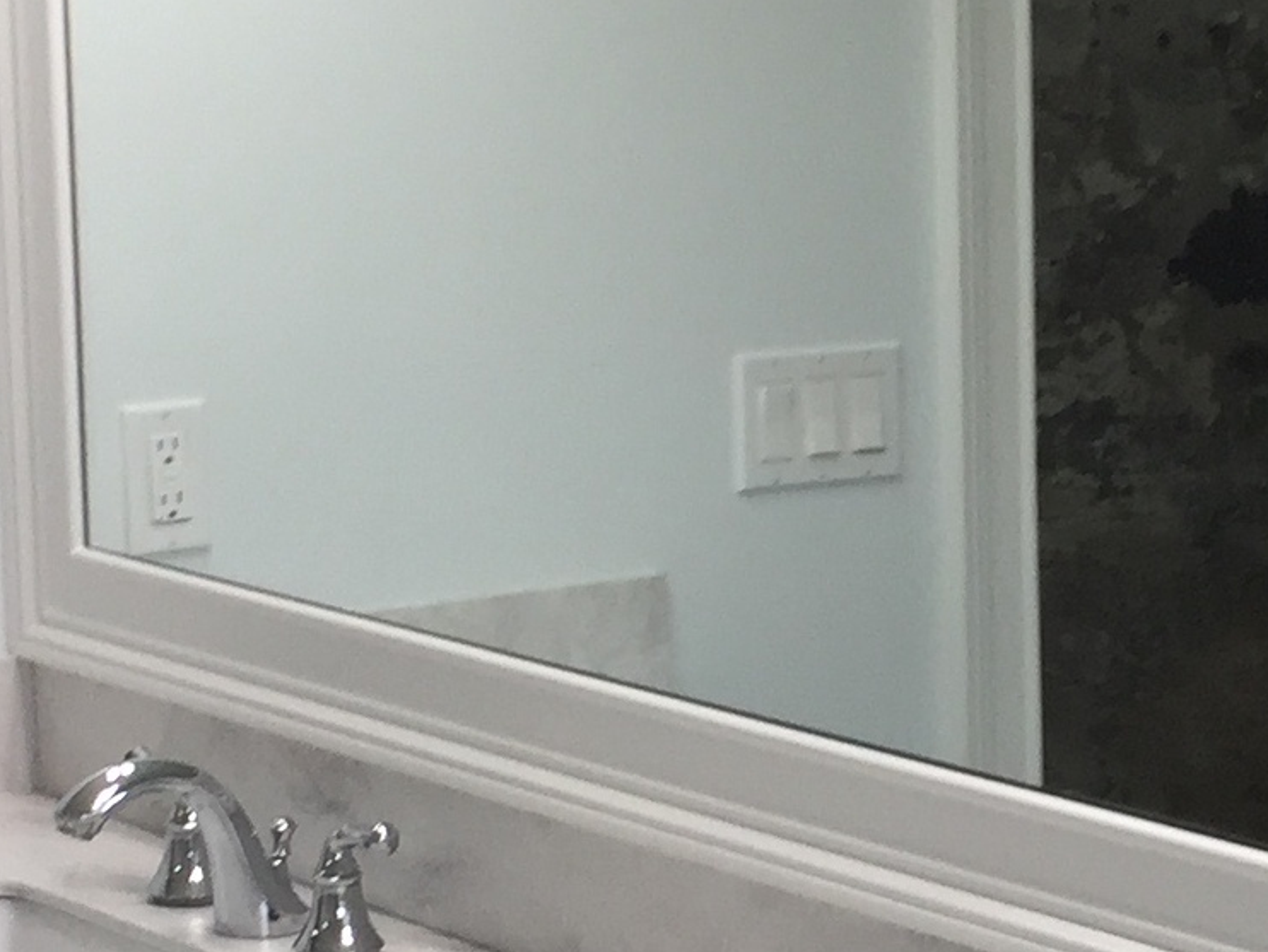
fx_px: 4397
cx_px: 1046
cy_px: 502
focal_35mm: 120
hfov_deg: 16.3
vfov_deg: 12.4
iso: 50
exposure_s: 1/120
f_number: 2.2
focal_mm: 4.15
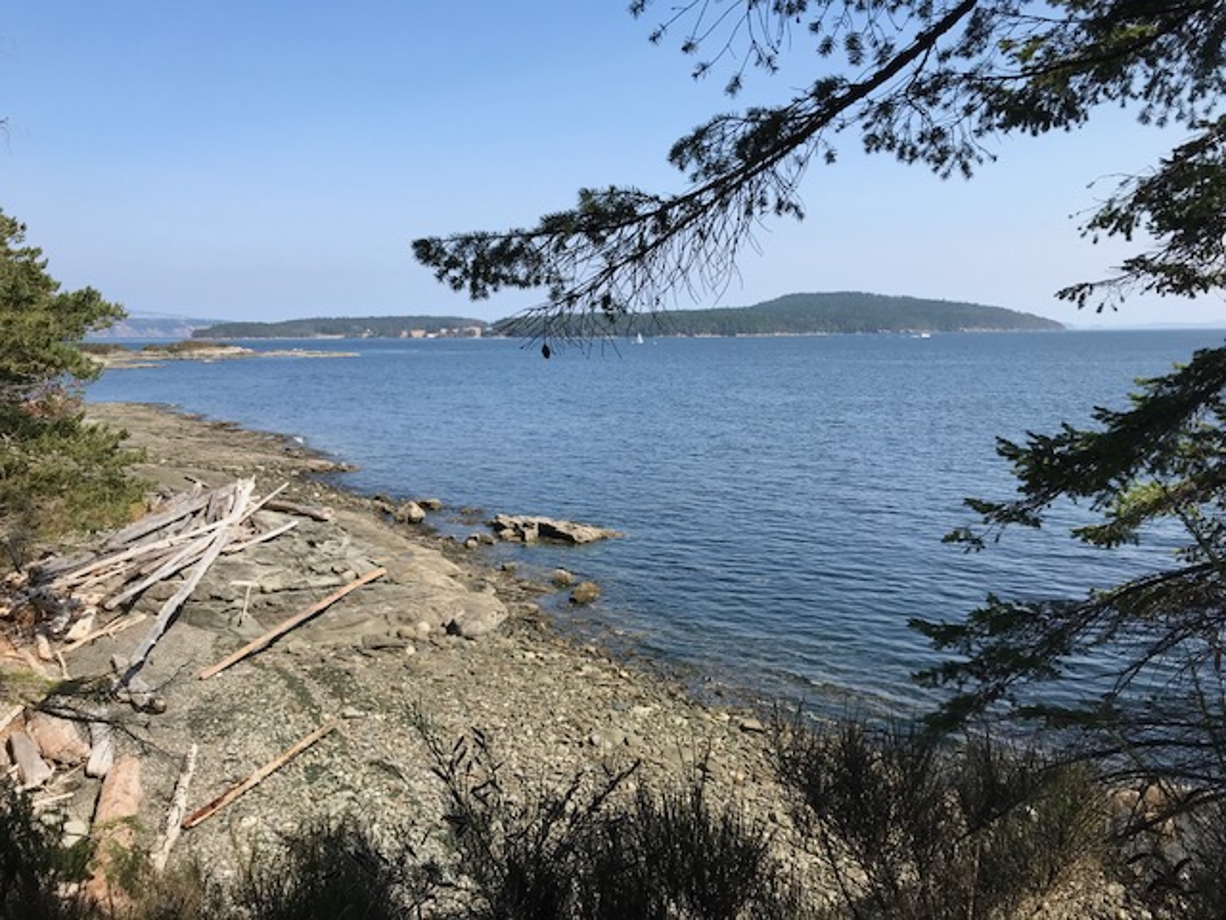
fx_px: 992
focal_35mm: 28
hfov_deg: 63.4
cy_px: 460
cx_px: 613
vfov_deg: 49.7
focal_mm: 3.99
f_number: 1.8
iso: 20
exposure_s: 1/2128
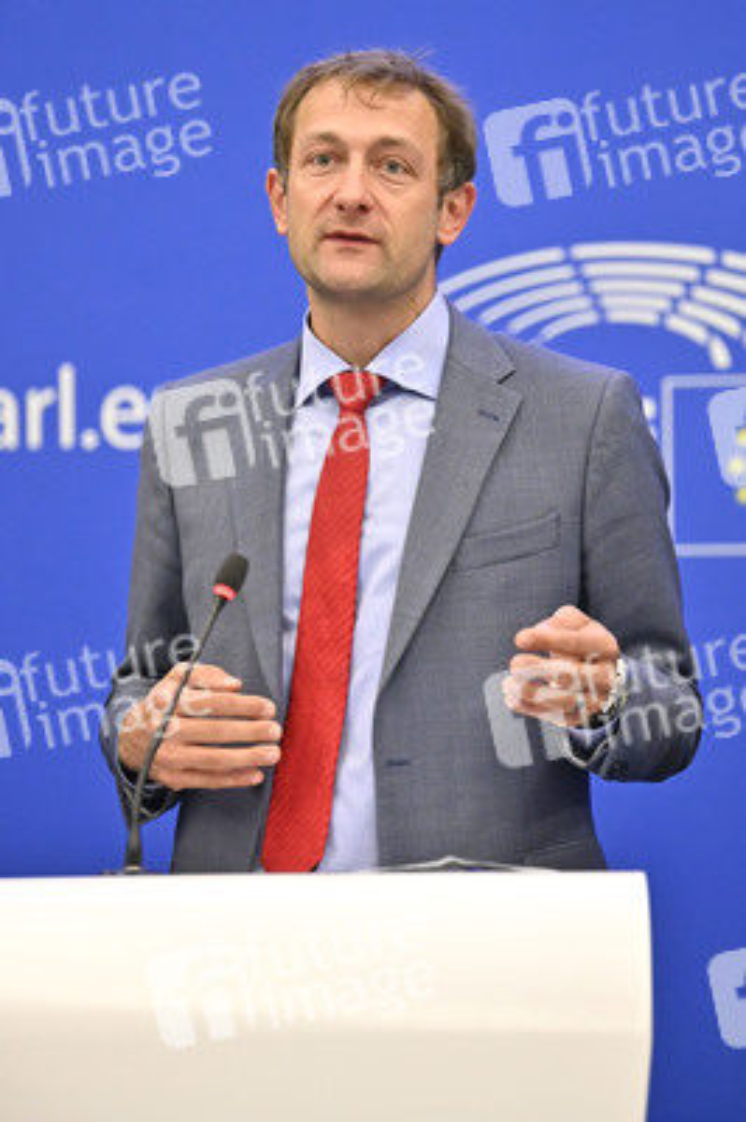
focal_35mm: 155
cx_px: 373
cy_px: 561
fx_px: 4826
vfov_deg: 13.3
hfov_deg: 8.8
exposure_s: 1/800
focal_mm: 155
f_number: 2.8
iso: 5000
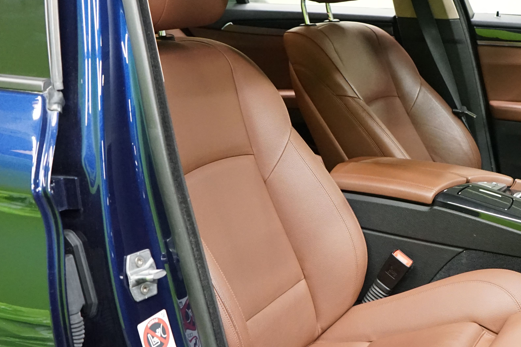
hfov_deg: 36.7
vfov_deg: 25.4
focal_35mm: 53
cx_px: 386
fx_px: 767
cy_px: 222
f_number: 5
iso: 5000
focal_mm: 28
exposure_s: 1/60
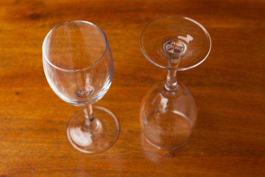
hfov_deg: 39.6
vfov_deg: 27.0
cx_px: 132
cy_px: 88
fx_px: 368
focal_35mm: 50
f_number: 8
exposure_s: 1/50
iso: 125
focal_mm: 50
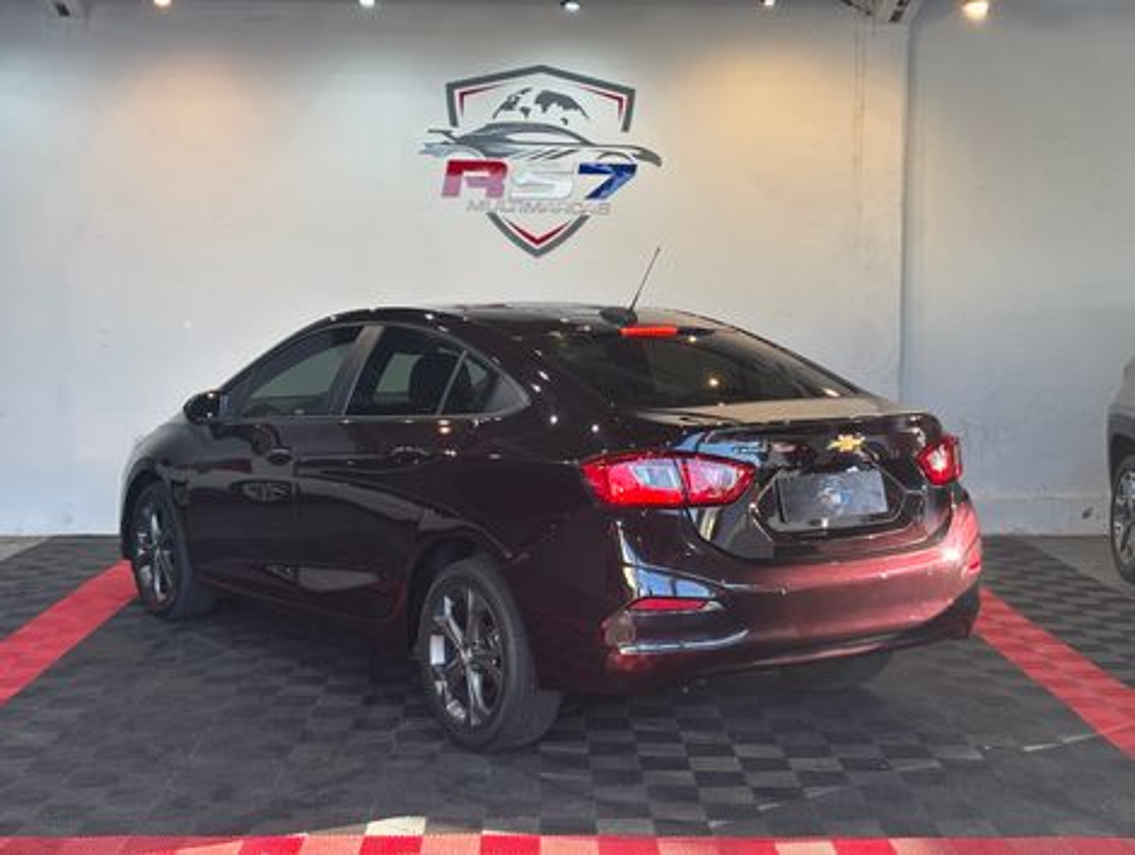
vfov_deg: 28.1
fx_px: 1708
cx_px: 568
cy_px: 428
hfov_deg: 36.8
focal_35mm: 52
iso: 32
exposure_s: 1/120
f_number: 1.6
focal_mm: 5.96
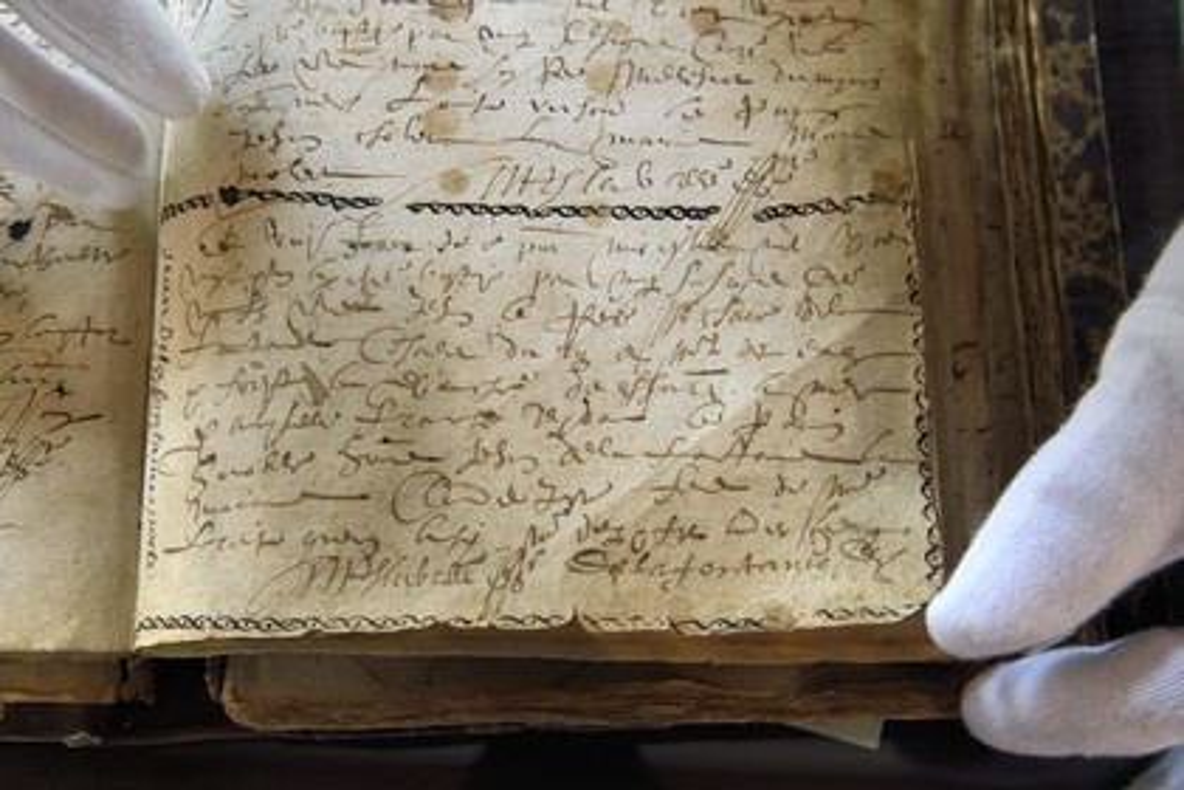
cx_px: 592
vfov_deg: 30.5
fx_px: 1447
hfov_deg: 44.5
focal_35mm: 44
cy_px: 395
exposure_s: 1/15
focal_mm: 44
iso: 1600
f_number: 7.1
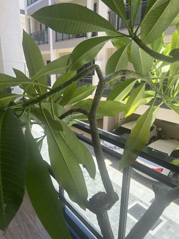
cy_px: 120
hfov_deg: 53.1
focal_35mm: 26
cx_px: 90
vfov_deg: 67.3
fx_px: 179
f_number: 1.5
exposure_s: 1/521
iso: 50
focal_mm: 5.7
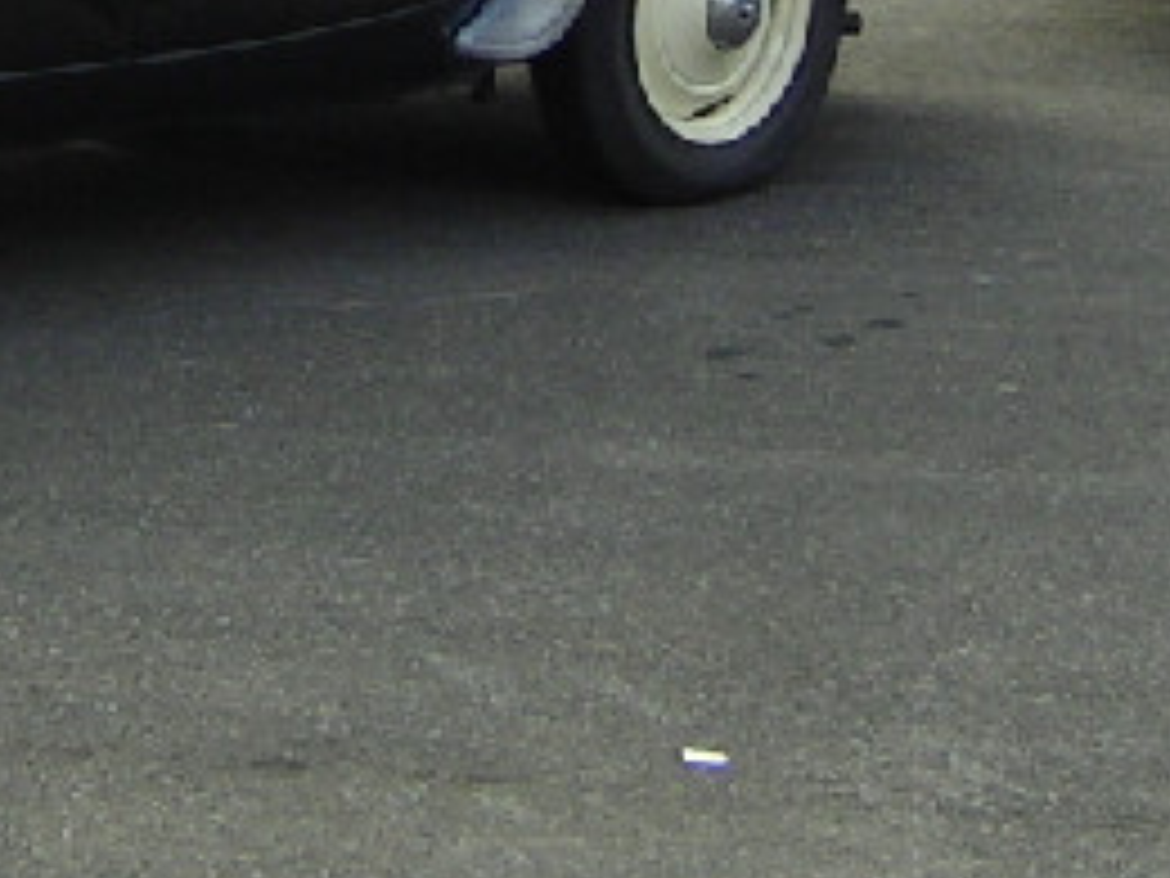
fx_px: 4800
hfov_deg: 13.9
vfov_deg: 10.3
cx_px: 315
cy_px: -185
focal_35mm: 142
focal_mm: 5.6
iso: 50
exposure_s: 1/254
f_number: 2.8
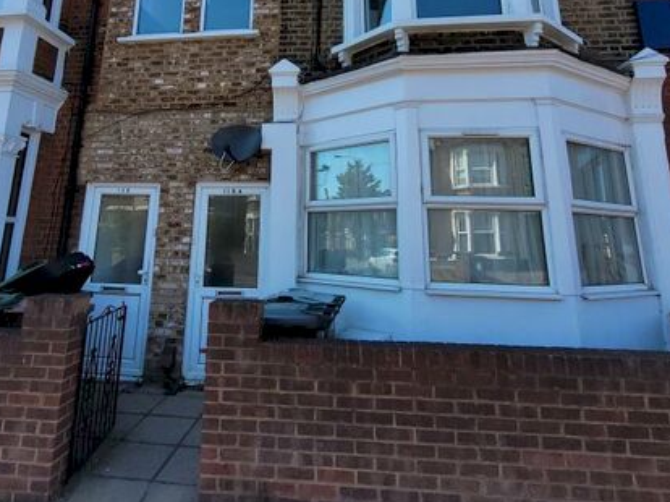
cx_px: 290
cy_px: 132
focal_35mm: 22
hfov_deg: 76.0
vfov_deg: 58.2
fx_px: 426
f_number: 2.2
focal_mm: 1.74
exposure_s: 1/711
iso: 40
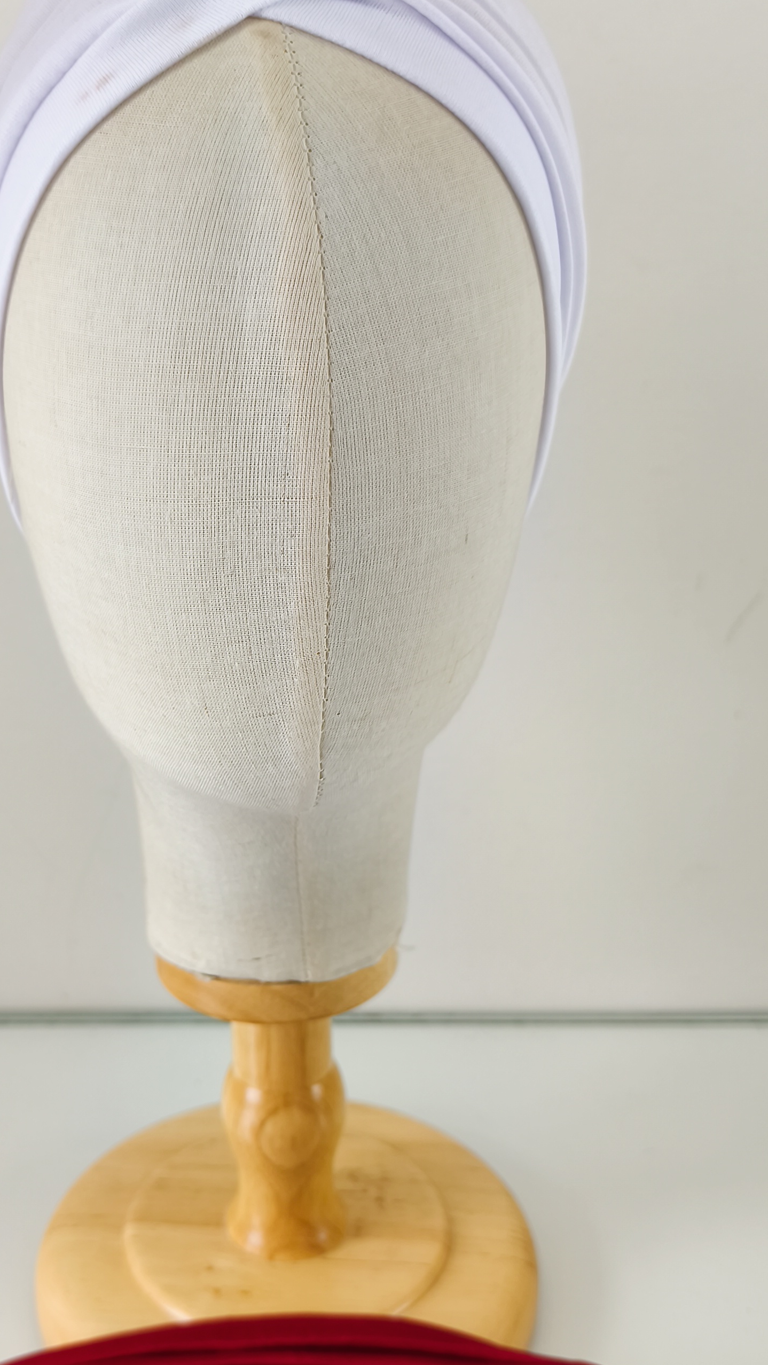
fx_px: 1448
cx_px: 289
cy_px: 742
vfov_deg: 50.4
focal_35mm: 40
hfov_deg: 29.6
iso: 50
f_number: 1.65
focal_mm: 6.14
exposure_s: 1/20
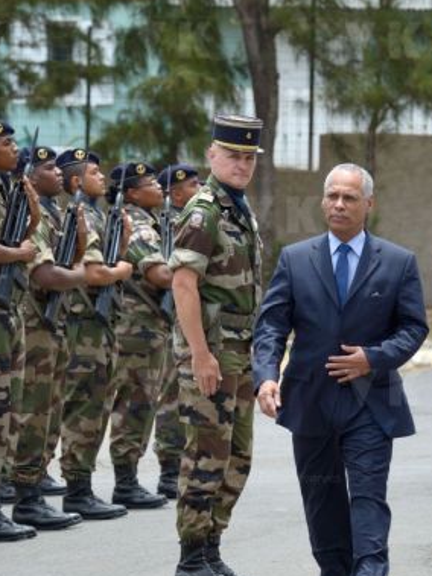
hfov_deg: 3.3
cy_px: 249
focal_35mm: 456
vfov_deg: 4.3
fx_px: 7592
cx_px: 173
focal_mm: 200
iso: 200
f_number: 8
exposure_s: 1/400
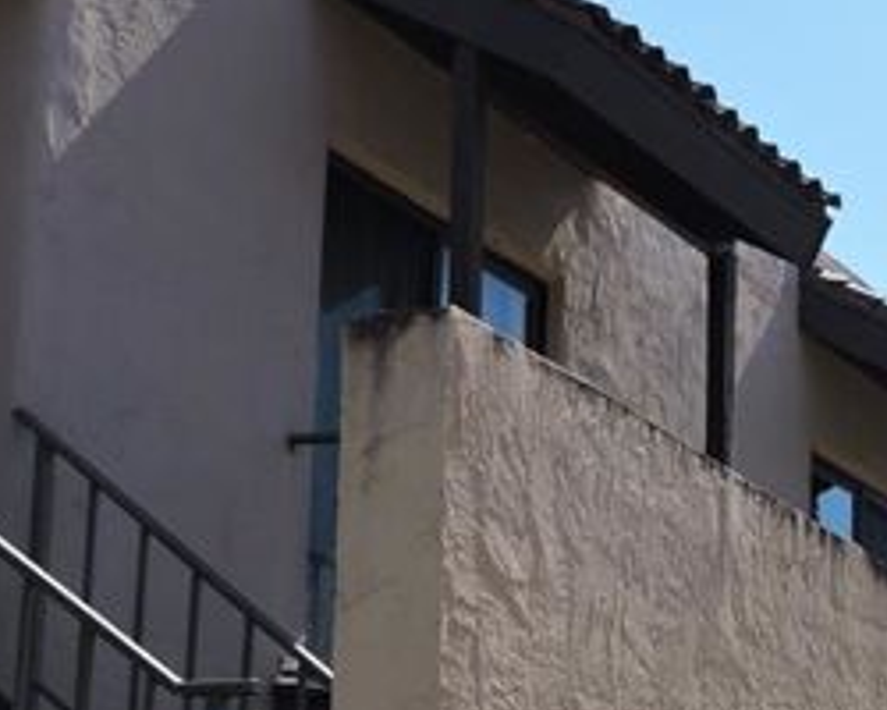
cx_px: 1063
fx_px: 2888
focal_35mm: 110
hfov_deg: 16.7
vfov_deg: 13.7
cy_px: 792
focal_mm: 7.1
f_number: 3.3
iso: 100
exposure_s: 1/800
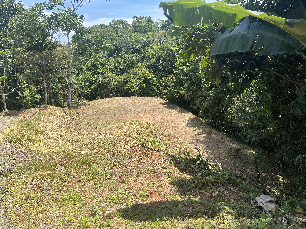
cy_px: 114
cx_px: 153
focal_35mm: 26
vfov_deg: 53.1
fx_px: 230
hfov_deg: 67.3
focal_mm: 5.1
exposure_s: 1/1767
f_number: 1.6
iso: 32
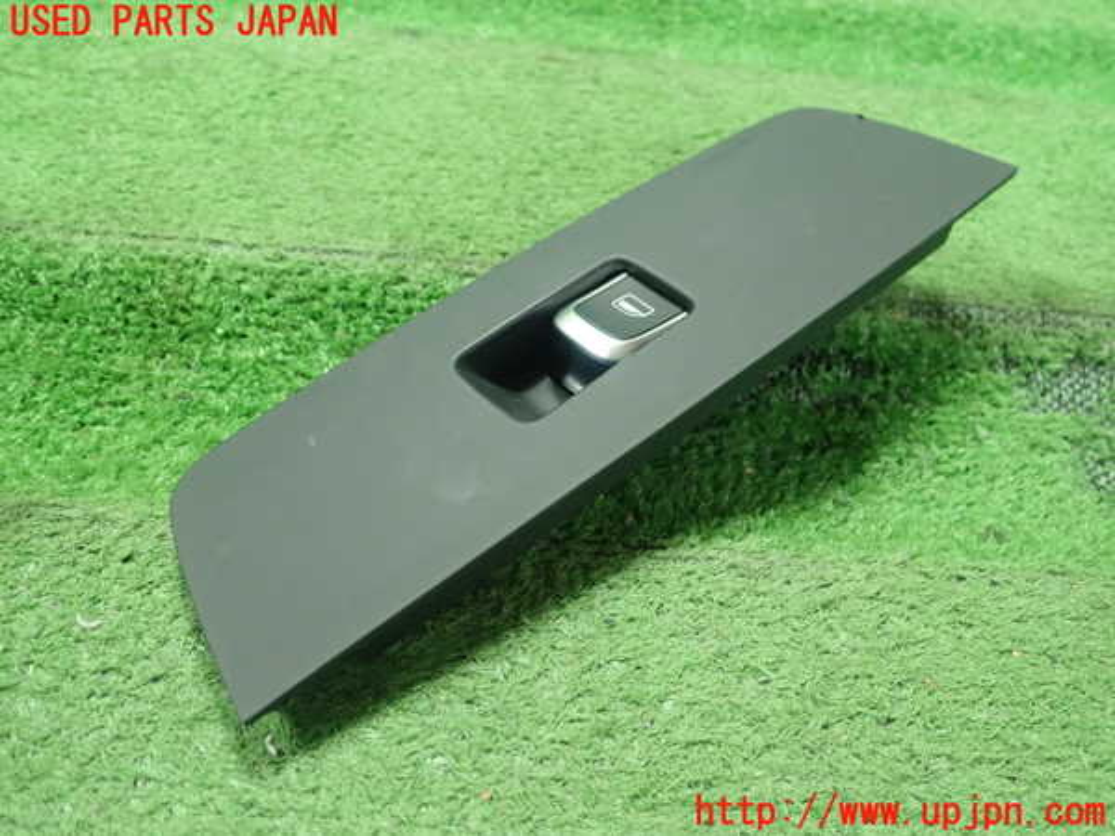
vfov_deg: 46.8
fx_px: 966
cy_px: 418
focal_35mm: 30
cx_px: 558
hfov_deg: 60.0
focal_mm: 5.5
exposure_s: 1/125
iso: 640
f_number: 2.3
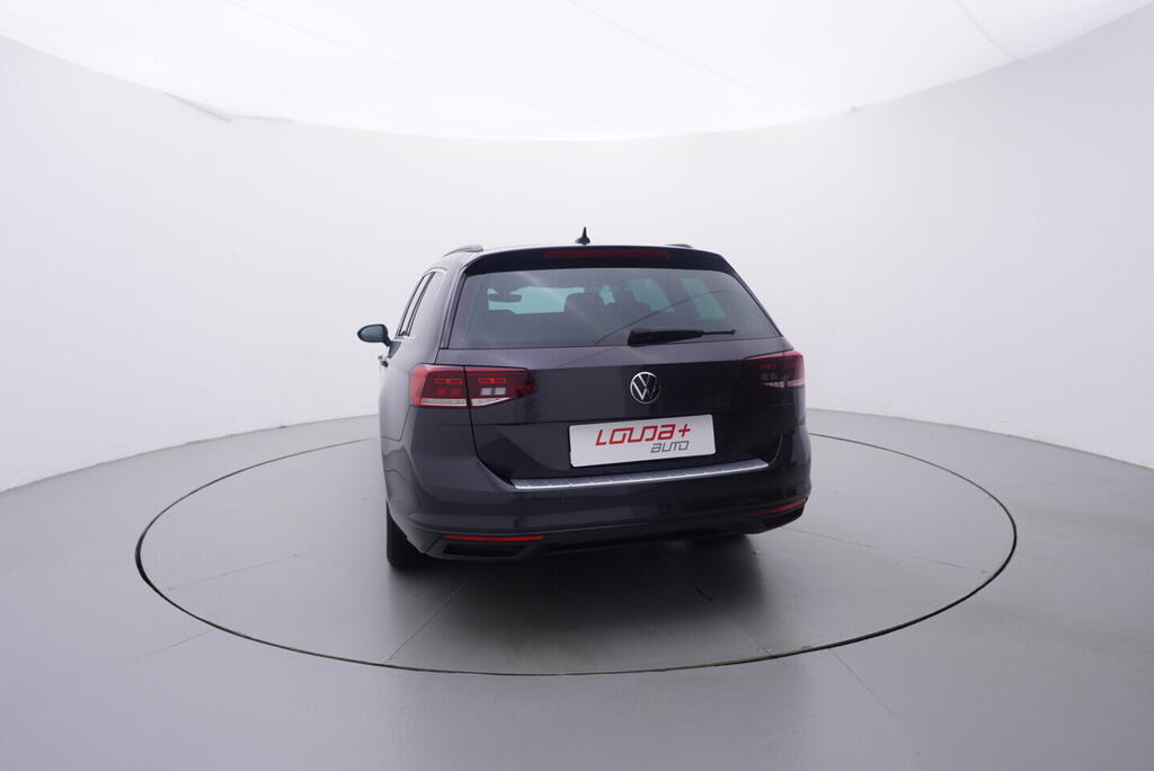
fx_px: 722
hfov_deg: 77.3
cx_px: 577
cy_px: 386
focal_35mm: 22
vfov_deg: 56.2
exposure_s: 1/80
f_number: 5
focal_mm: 15
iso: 200
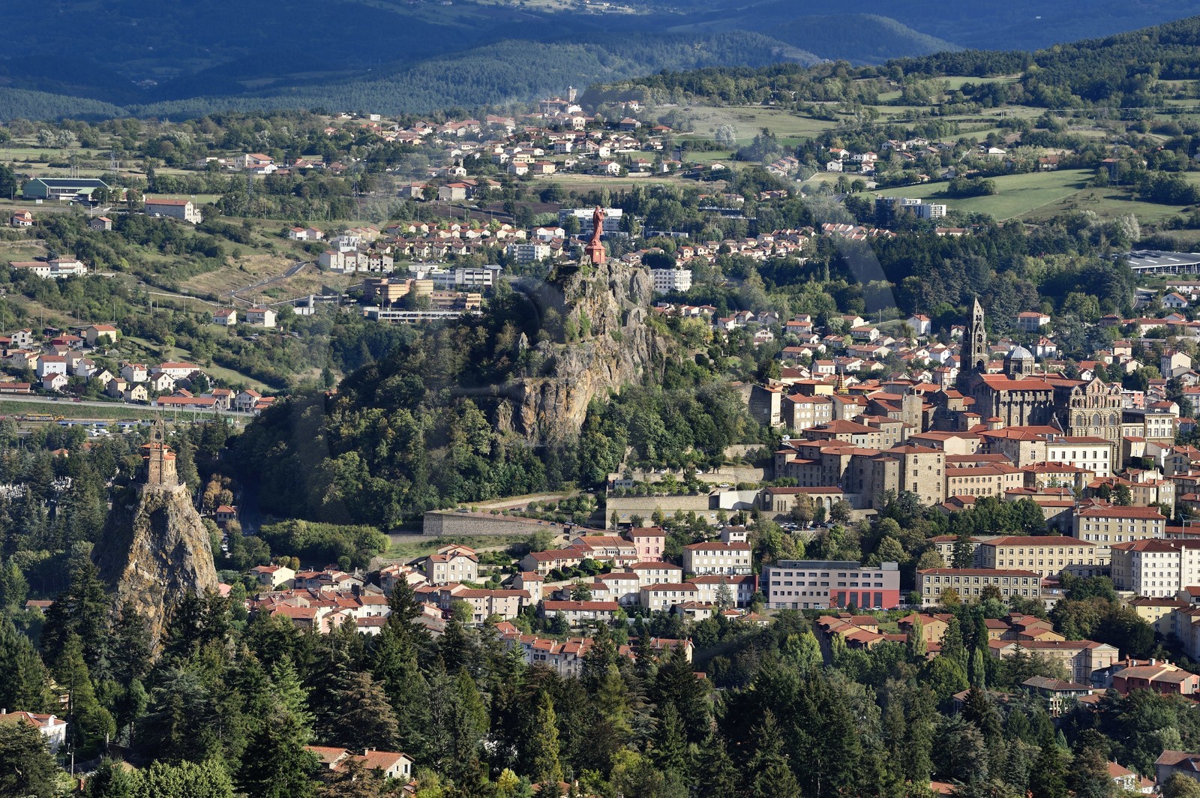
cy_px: 399
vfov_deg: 6.9
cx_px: 600
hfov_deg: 10.3
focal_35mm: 200
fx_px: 6661
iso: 200
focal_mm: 200
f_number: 11
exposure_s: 1/250
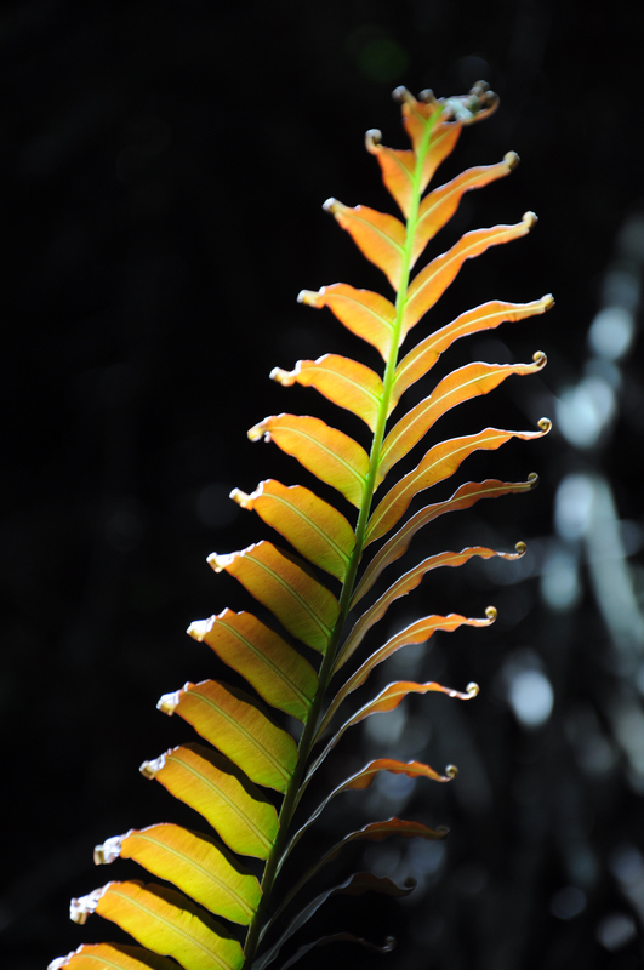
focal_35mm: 158
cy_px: 485
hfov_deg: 8.7
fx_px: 4239
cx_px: 322
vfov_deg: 13.1
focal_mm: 105
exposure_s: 1/125
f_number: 5.6
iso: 320
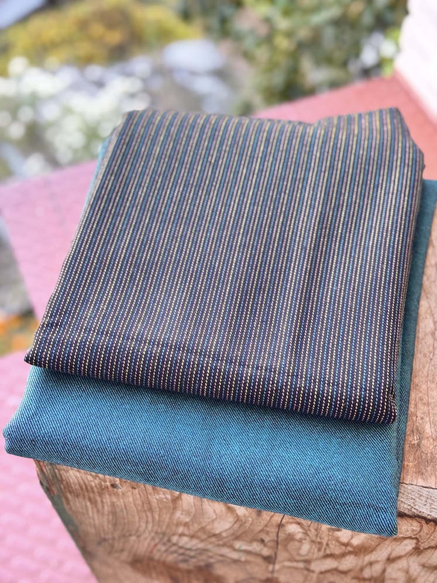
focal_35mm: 48
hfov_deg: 30.3
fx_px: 808
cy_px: 292
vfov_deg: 39.7
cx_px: 218
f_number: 1.78
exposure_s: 1/98
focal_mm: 6.76
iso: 100
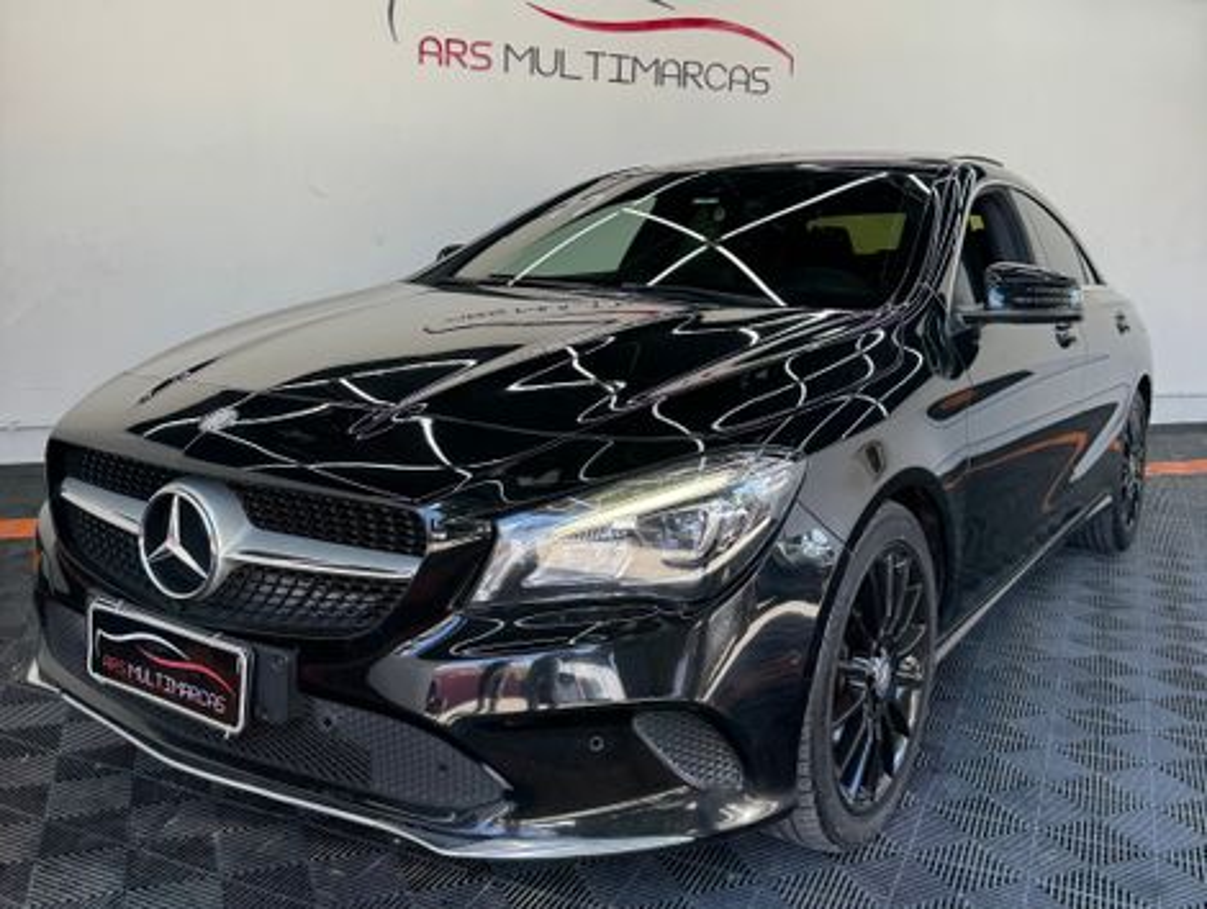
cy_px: 454
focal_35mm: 24
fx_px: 838
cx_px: 604
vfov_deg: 56.9
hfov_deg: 71.5
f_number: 1.78
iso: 64
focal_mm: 6.76
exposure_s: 1/213
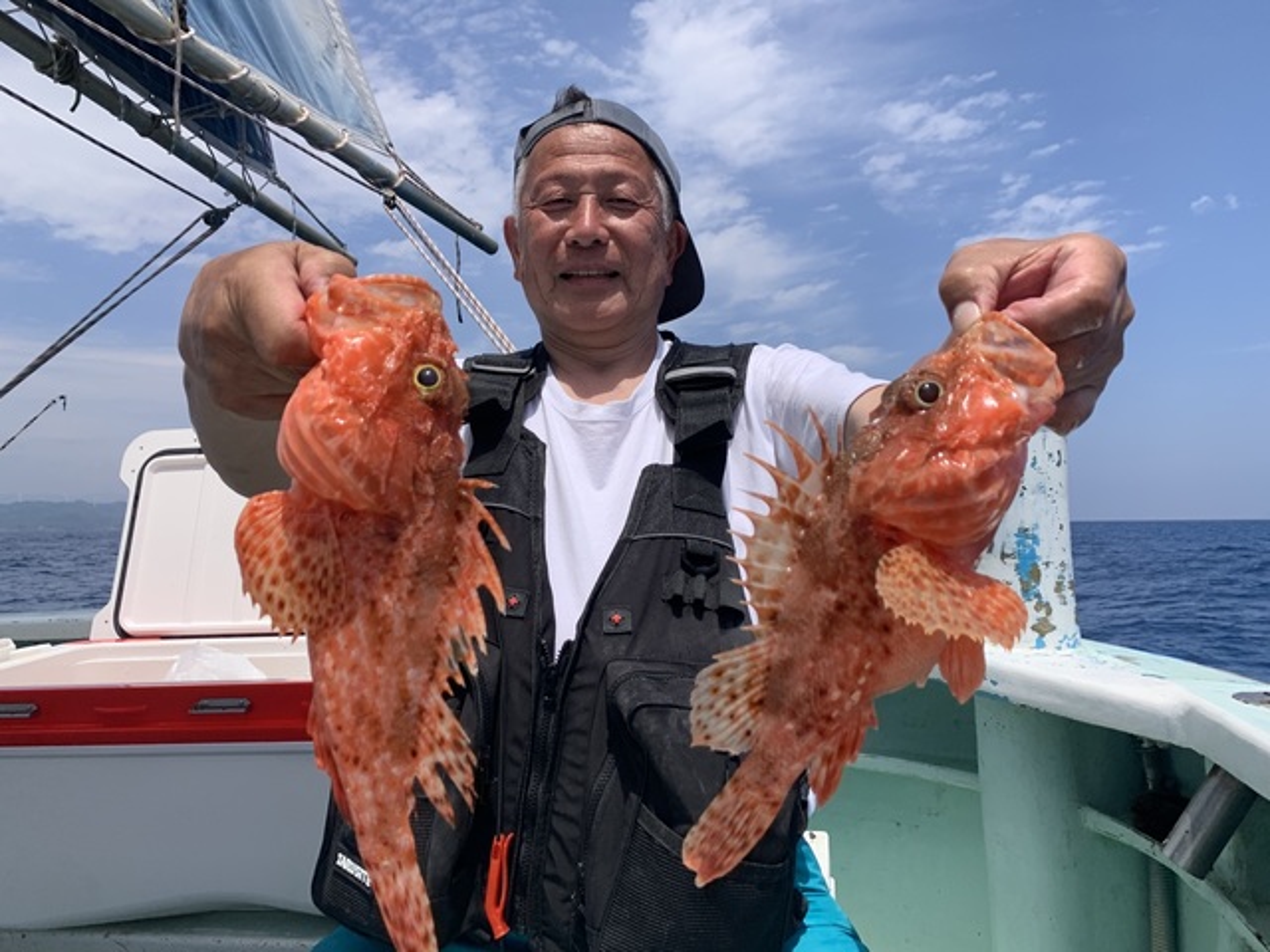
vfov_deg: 53.1
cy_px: 476
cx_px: 635
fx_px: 954
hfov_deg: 67.3
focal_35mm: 26
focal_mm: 4.25
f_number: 1.8
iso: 25
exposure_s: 1/2994
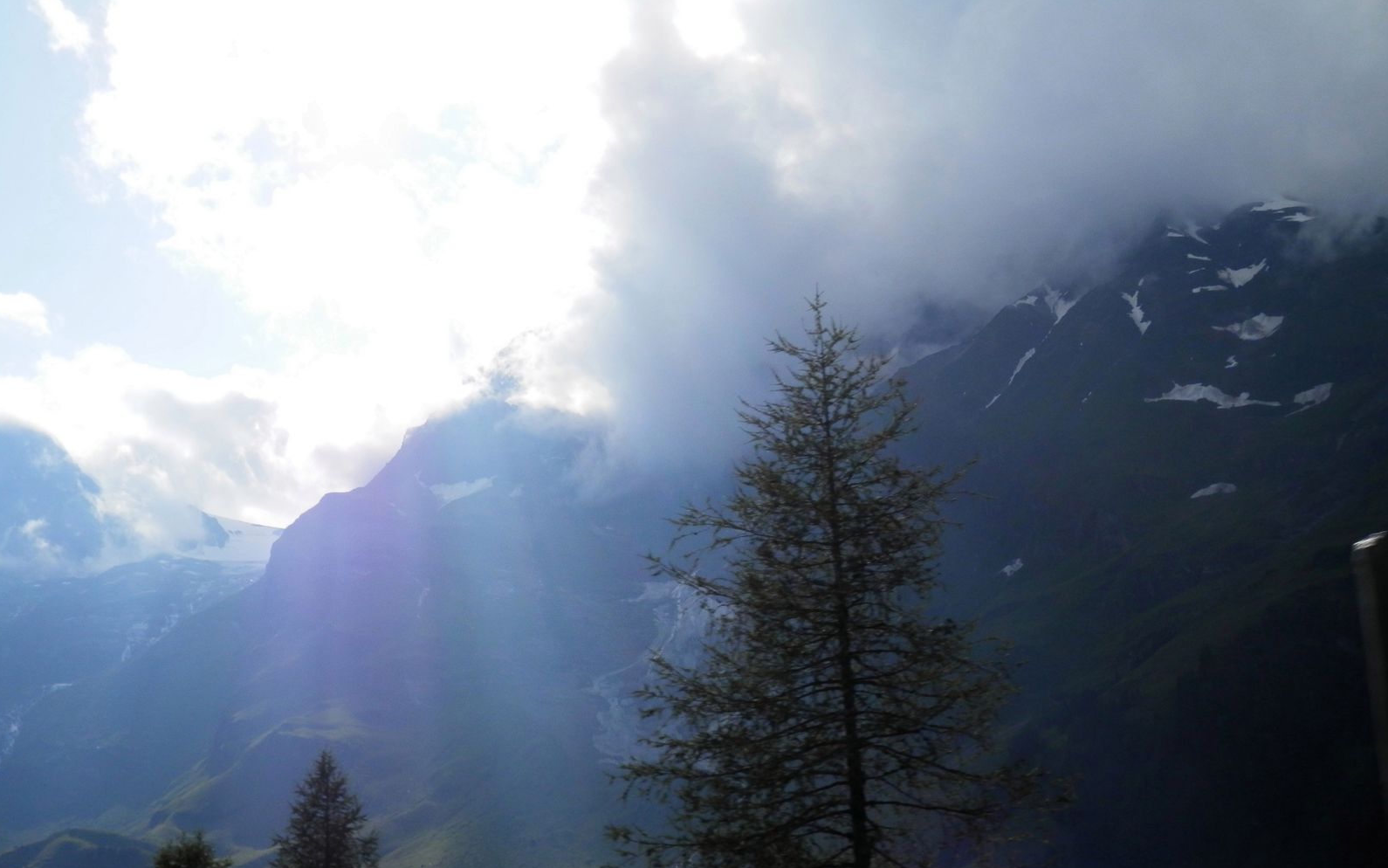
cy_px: 522
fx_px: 1816
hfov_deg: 41.8
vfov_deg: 26.8
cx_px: 693
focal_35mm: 48
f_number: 10.8
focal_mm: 8
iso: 80
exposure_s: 1/200
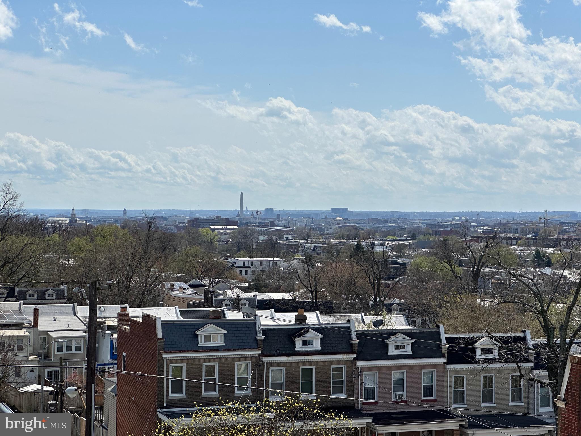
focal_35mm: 77
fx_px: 1292
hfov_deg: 25.3
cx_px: 290
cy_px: 218
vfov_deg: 19.1
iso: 32
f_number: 2.8
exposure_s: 1/1908
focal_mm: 9
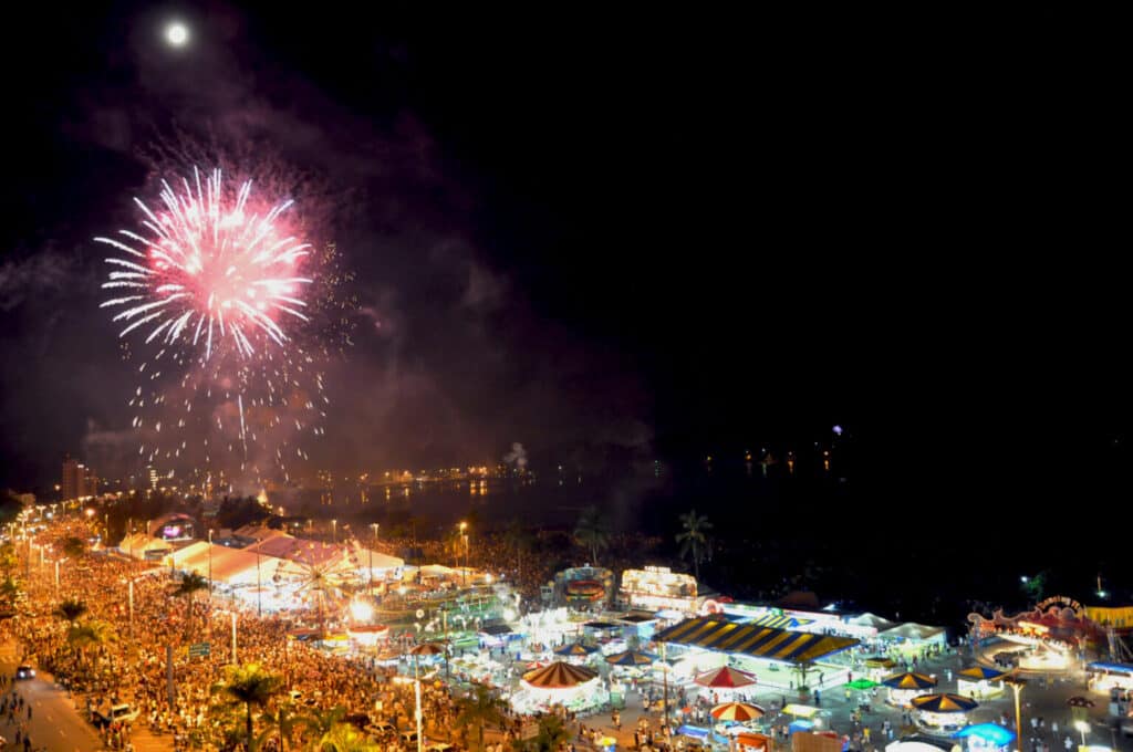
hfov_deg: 67.4
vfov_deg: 47.8
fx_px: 849
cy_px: 376
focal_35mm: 27
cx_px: 566
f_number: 5.6
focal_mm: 18
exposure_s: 1/8
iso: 3200
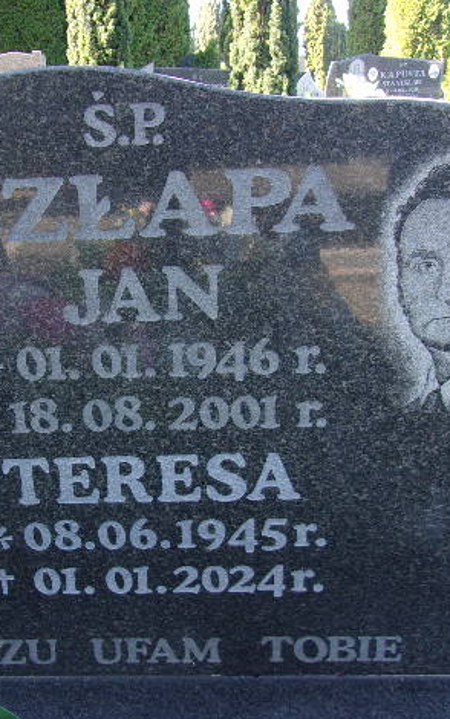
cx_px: 148
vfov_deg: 50.4
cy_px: 358
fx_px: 765
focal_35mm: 39
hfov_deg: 32.5
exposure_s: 1/70
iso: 80
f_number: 3
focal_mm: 4.9
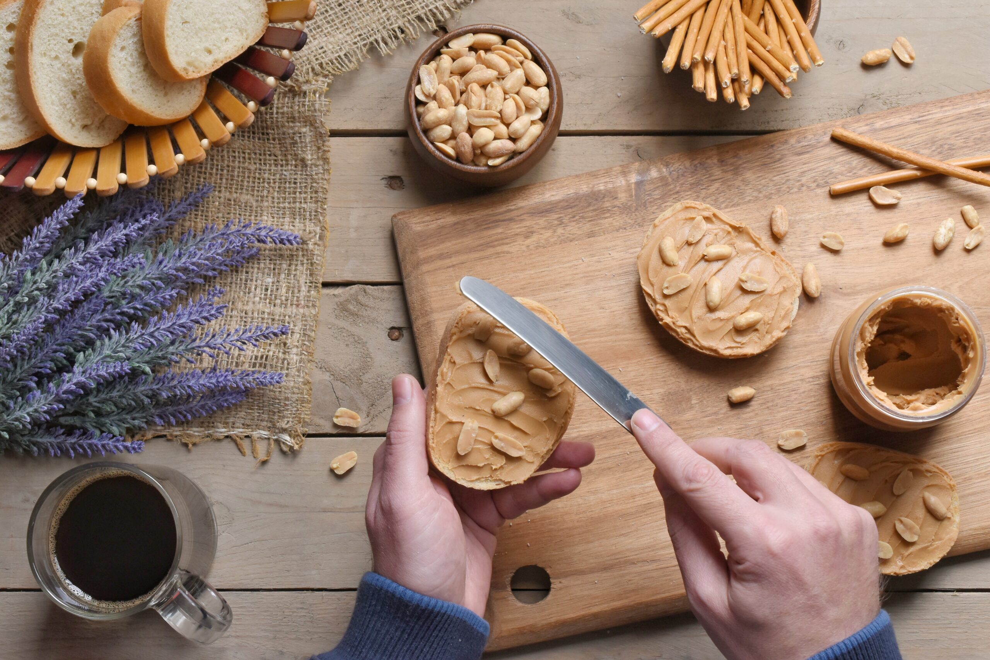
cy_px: 330
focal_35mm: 60
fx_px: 1650
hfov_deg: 33.4
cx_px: 495
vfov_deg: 22.6
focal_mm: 40
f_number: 8
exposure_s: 1/10
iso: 500
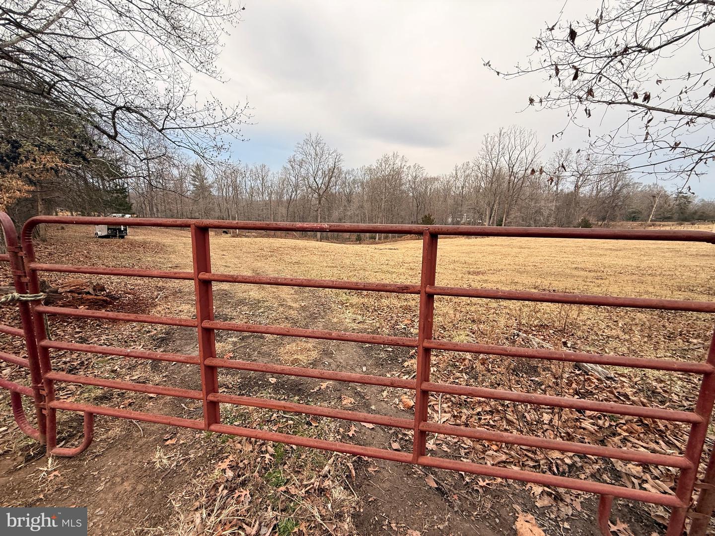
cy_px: 268
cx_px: 358
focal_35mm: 14
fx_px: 289
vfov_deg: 85.7
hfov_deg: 102.1
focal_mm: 2.22
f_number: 2.2
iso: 64
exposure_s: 1/111
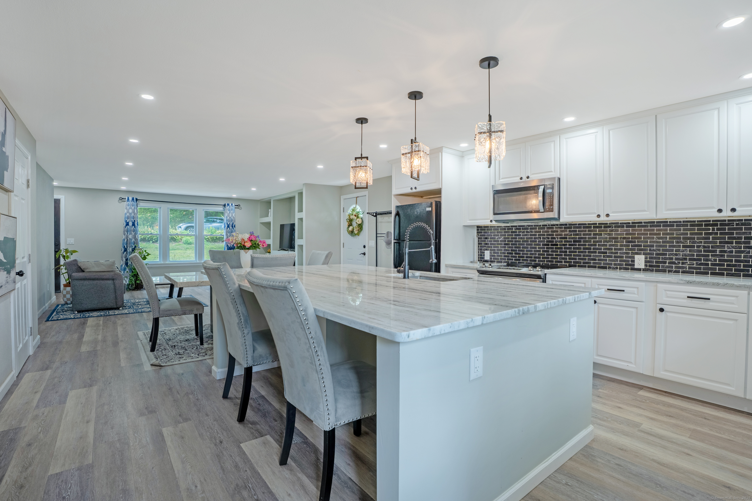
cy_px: 250
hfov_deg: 96.7
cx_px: 376
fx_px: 334
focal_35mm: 16
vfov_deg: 73.7
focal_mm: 16
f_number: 5.6
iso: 320
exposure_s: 1/500
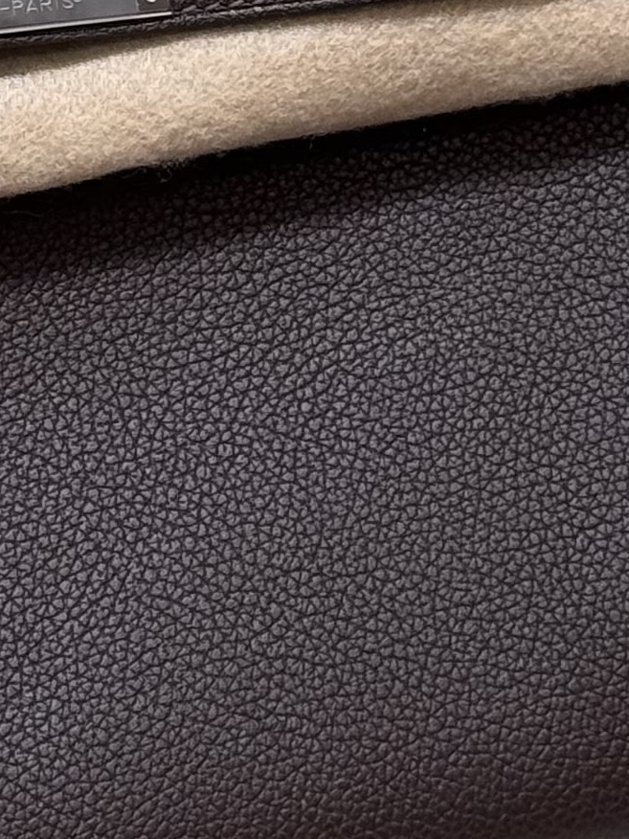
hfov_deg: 6.7
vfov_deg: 8.8
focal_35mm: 221
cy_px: -281
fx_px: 5354
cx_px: -213
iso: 50
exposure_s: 1/50
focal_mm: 6.76
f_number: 1.78
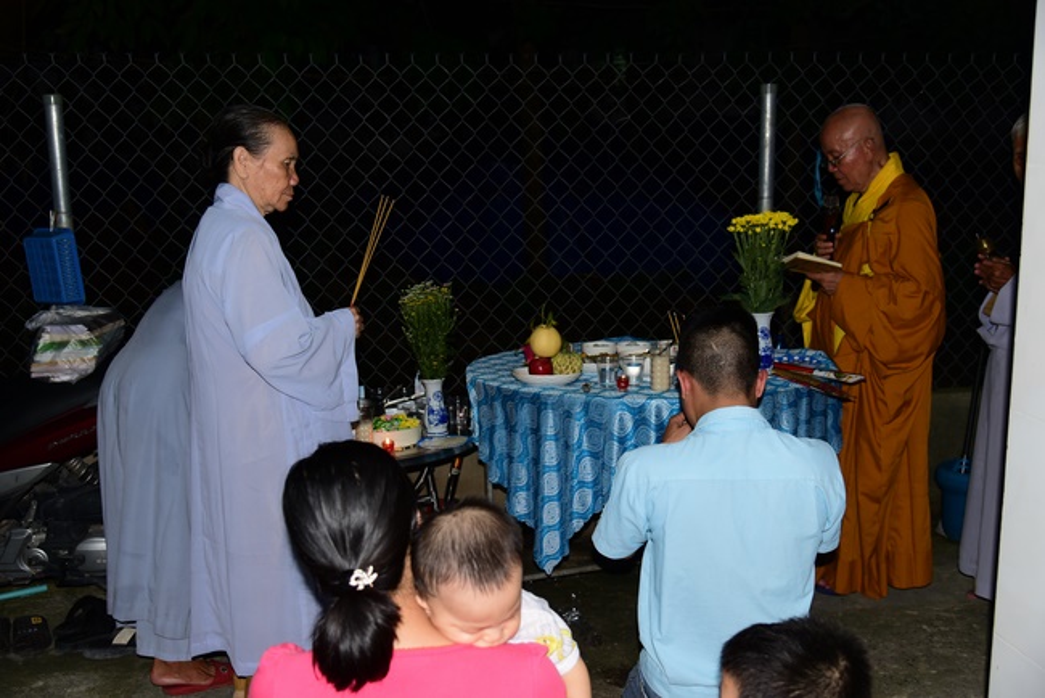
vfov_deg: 37.9
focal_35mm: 35
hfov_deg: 54.4
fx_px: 1016
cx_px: 522
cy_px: 349
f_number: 4
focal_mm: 35
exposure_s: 1/60
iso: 320
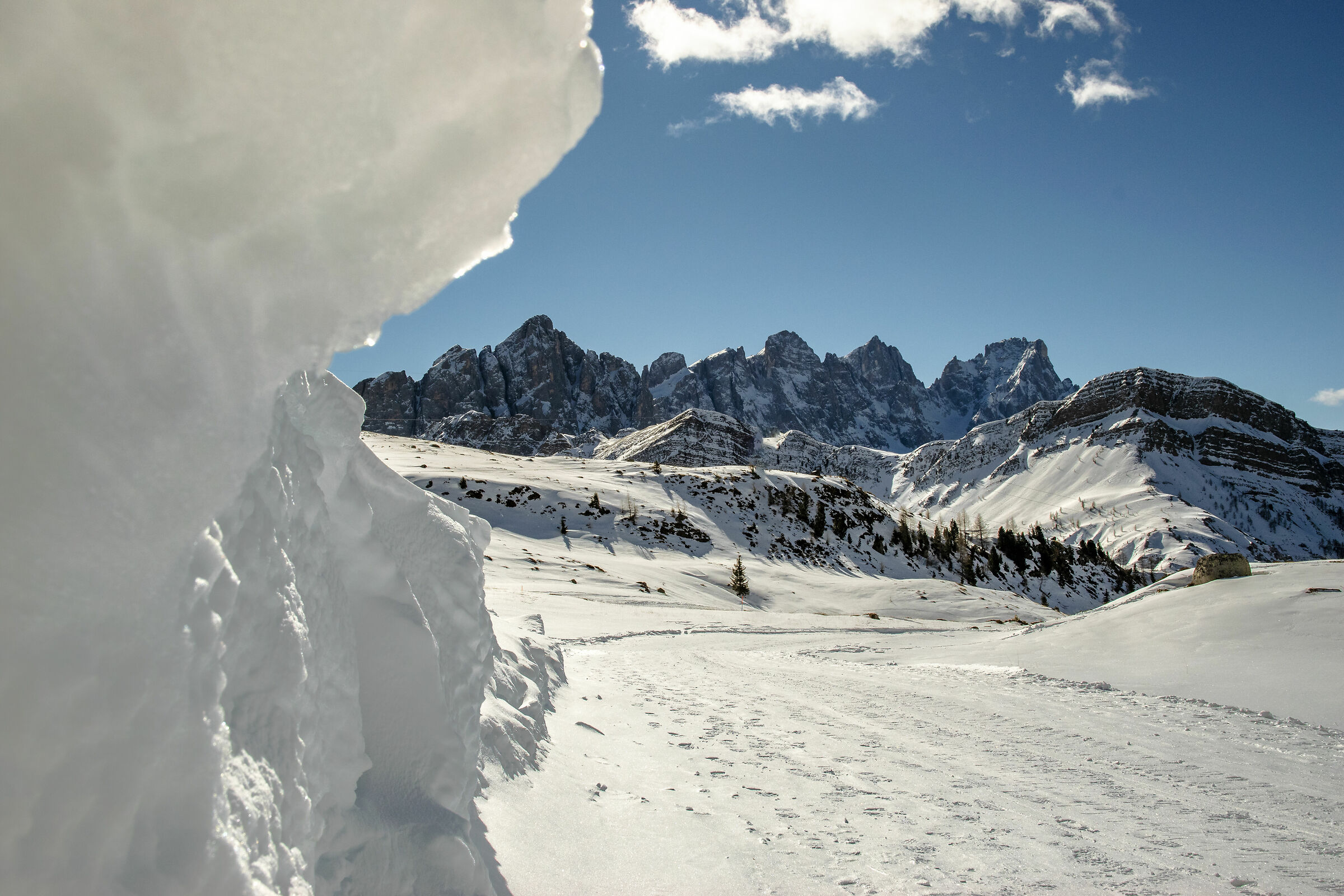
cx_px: 672
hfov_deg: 57.2
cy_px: 448
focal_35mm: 33
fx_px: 1232
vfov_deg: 40.0
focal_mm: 22
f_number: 14
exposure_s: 1/400
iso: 400
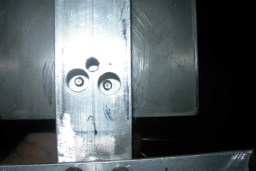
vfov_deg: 31.9
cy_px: 96
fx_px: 299
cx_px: 121
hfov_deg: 46.4
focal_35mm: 42
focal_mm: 7.8
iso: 50
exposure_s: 1/60.1
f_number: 4.8
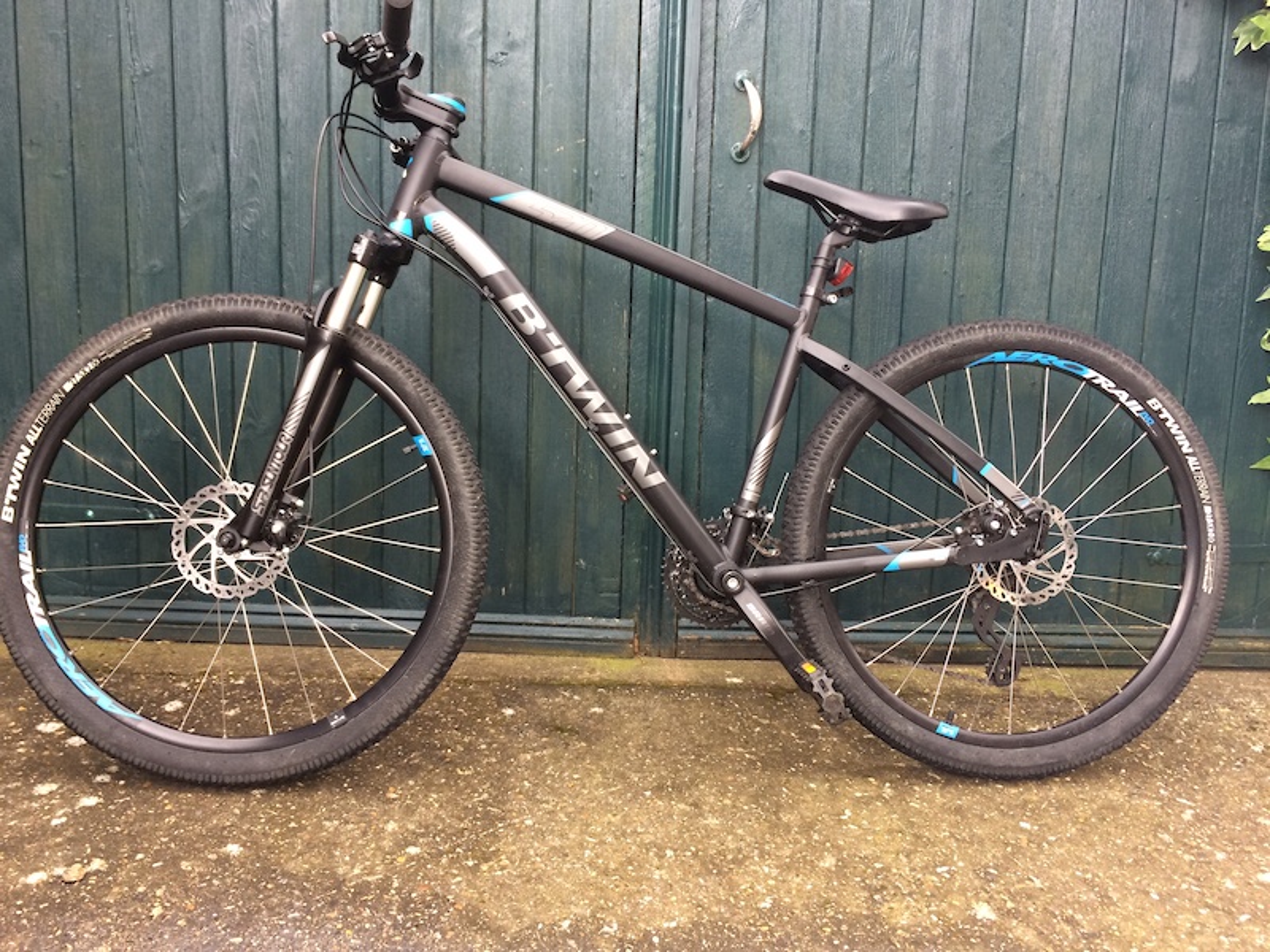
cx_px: 635
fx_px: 1064
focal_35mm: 29
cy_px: 476
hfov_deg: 61.7
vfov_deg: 48.2
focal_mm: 4.15
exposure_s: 1/33
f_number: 2.2
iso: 32
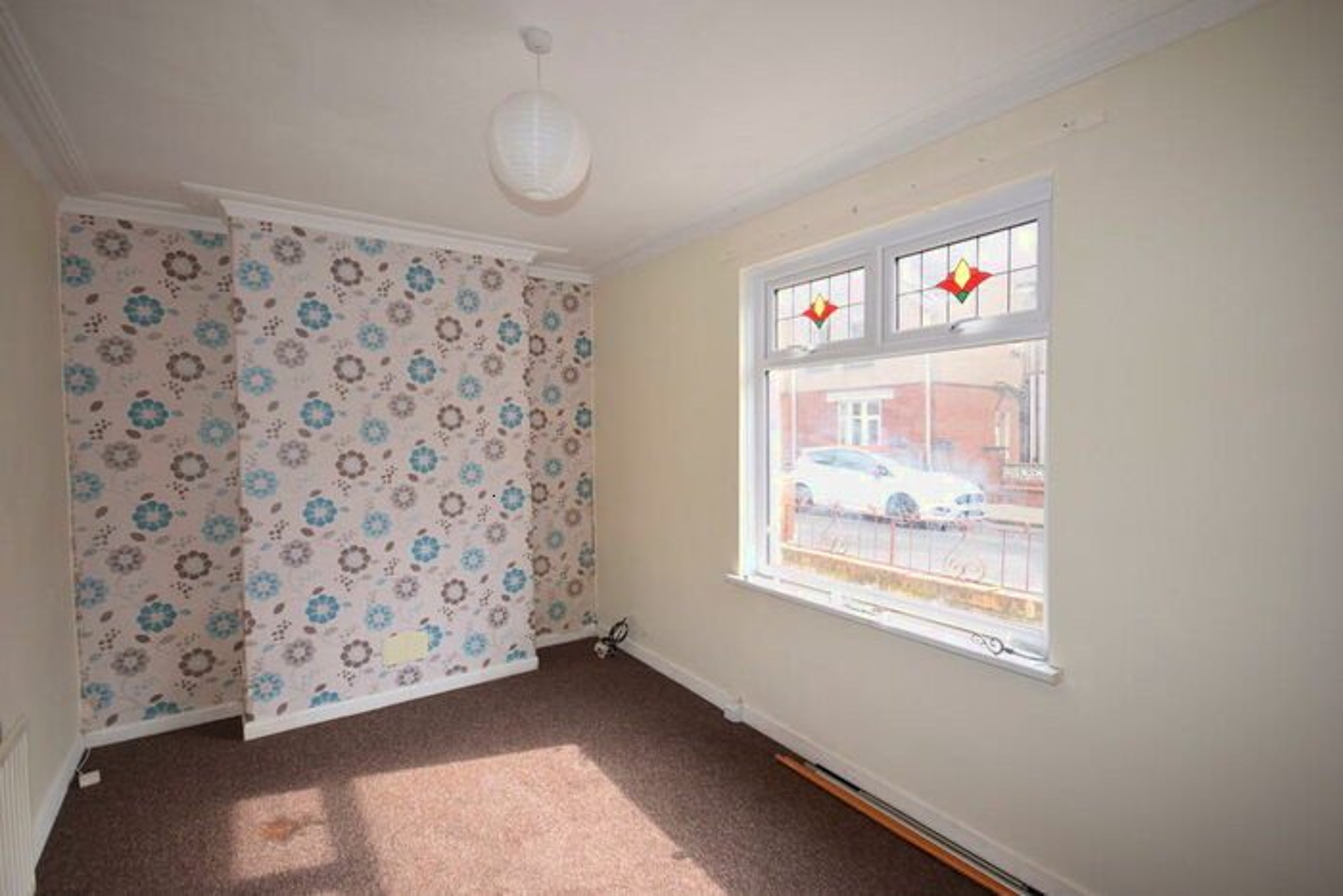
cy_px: 448
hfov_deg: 95.0
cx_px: 672
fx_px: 616
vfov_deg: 72.1
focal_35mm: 16
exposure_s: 1/125
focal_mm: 11
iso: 220
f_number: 5.6
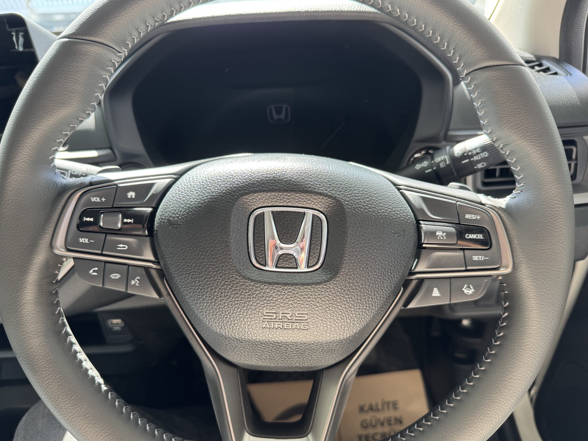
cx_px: 288
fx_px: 425
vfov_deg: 54.9
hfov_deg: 69.4
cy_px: 225
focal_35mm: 25
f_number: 1.78
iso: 125
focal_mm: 6.76
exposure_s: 1/121
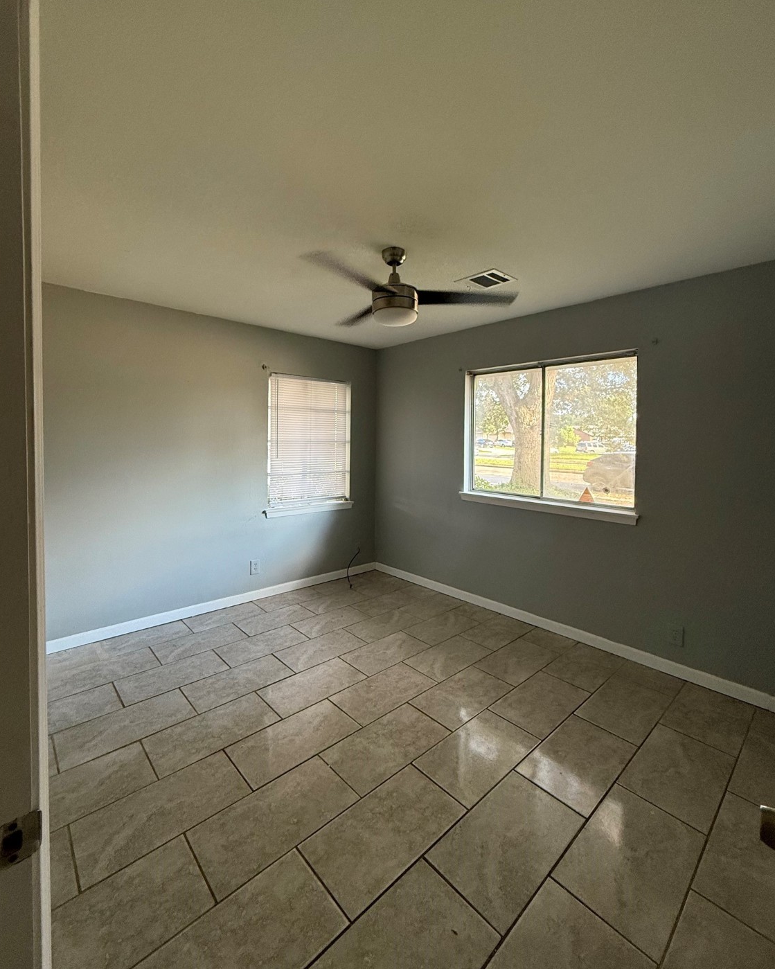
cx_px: 394
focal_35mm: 15
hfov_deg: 84.0
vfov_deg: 96.6
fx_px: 430
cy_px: 450
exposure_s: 1/99
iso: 320
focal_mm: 2.22
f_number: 2.2
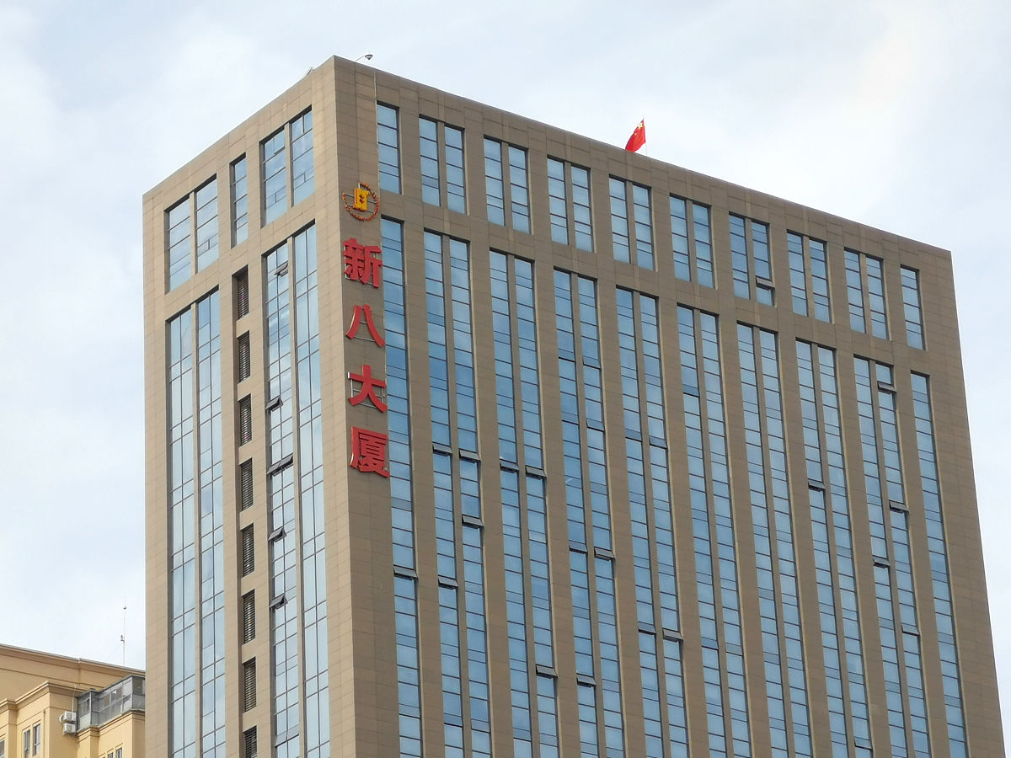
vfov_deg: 11.0
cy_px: 379
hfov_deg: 14.6
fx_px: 3943
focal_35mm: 135
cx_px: 506
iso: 50
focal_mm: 7.48
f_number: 2.4
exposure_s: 1/829
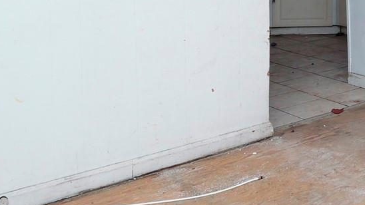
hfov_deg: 27.8
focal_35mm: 57
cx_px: 515
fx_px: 552
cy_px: -59
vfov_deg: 19.5
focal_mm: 7
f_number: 5
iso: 800
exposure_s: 1/60
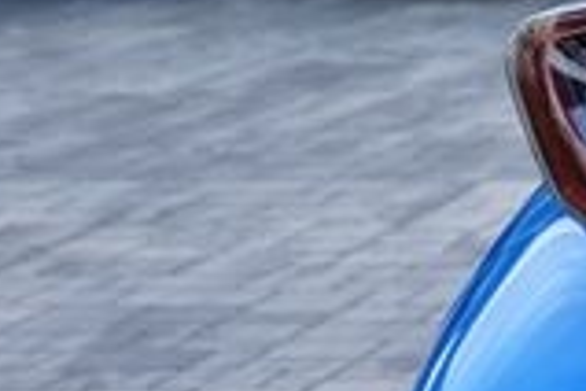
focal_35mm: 239
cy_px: 373
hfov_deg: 7.8
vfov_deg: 5.7
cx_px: 1592
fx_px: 3890
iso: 100
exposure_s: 1/125
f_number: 5
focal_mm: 37
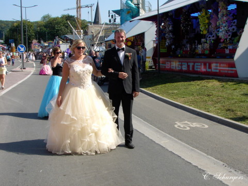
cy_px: 93
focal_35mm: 49
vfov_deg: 29.7
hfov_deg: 38.9
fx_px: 351
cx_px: 124
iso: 70
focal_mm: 7.5
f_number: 5
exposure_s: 1/280
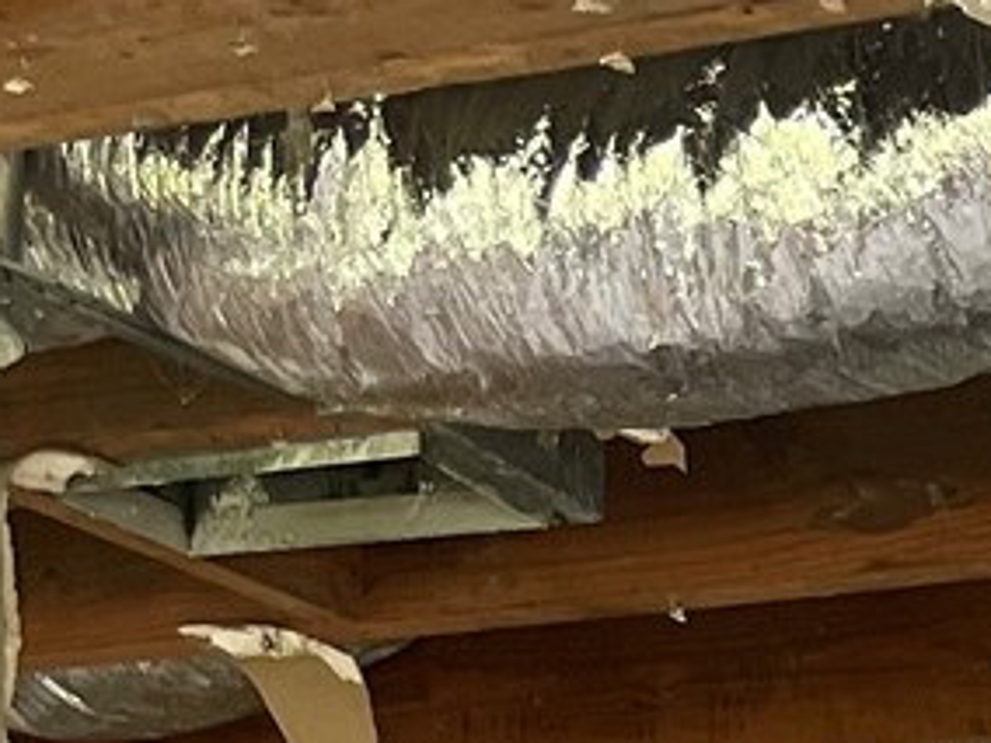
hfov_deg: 10.5
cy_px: 2330
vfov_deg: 7.2
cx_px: 1657
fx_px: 5153
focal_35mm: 180
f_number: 1.6
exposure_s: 1/121
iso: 100
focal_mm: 5.1
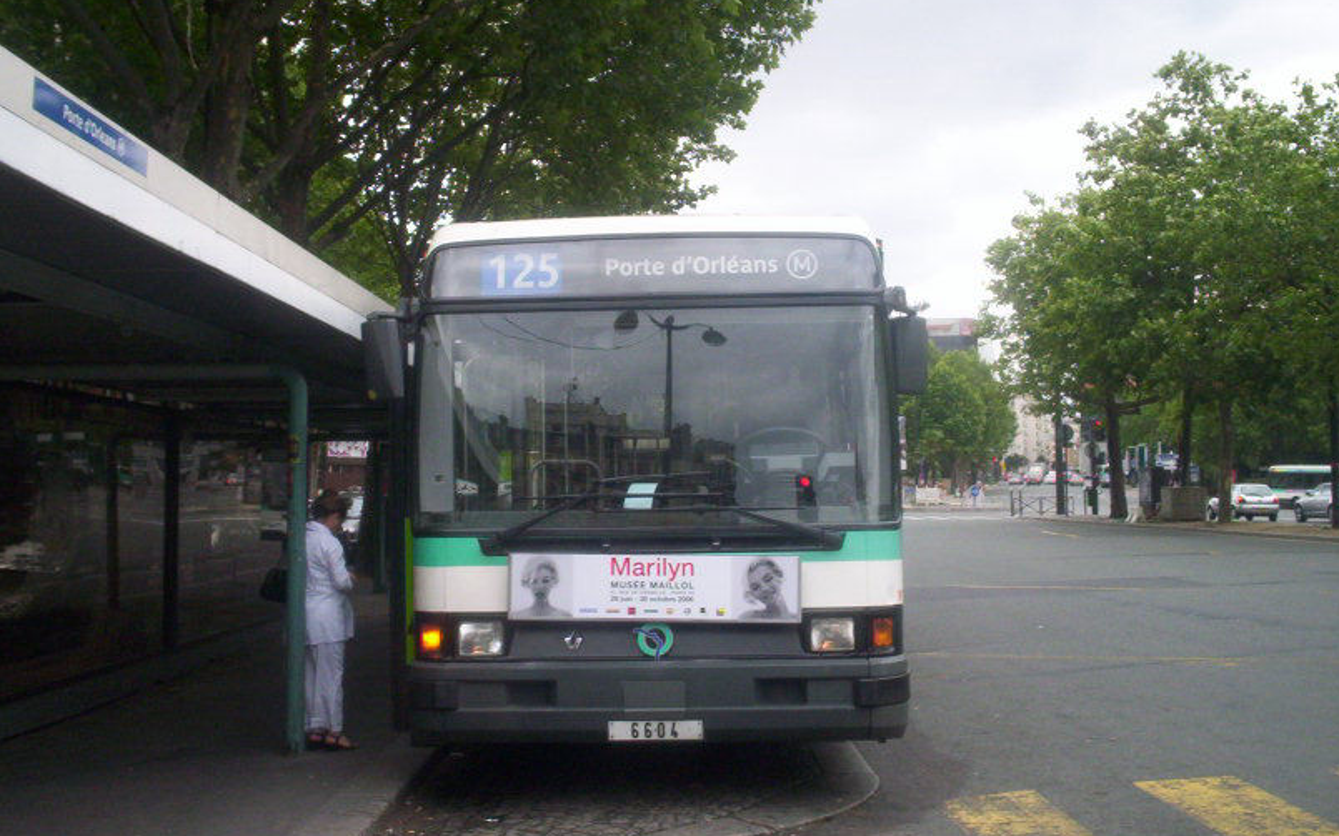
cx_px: 666
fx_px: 1496
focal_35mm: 41
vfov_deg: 31.2
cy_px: 383
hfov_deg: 48.2
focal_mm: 4.99
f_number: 4.5
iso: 100
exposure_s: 1/237
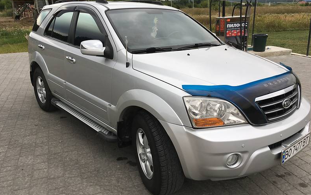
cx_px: 155
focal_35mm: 31
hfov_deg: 61.2
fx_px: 263
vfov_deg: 40.5
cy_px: 81
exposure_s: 1/200
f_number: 2.2
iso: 25
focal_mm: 4.2
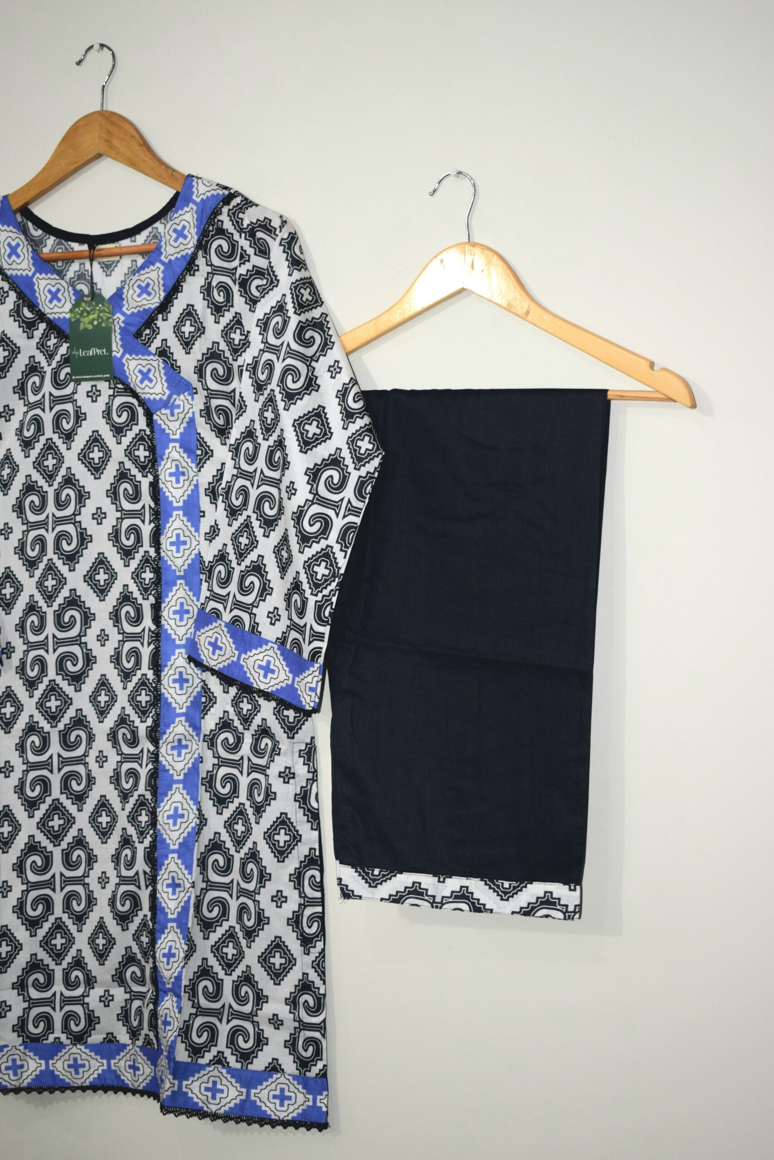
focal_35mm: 52
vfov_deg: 37.8
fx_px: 1693
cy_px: 580
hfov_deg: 25.8
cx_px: 387
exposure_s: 1/100
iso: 800
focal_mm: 35
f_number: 4.8
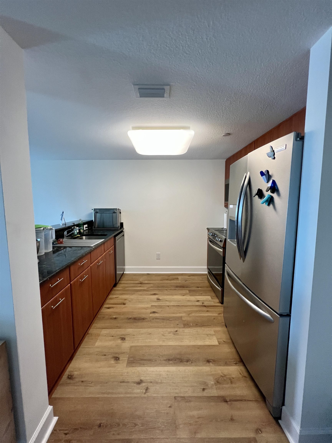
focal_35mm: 13
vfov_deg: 106.2
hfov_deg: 89.9
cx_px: 166
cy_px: 222
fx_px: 166
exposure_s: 1/120
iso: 250
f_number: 1.8
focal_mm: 1.57
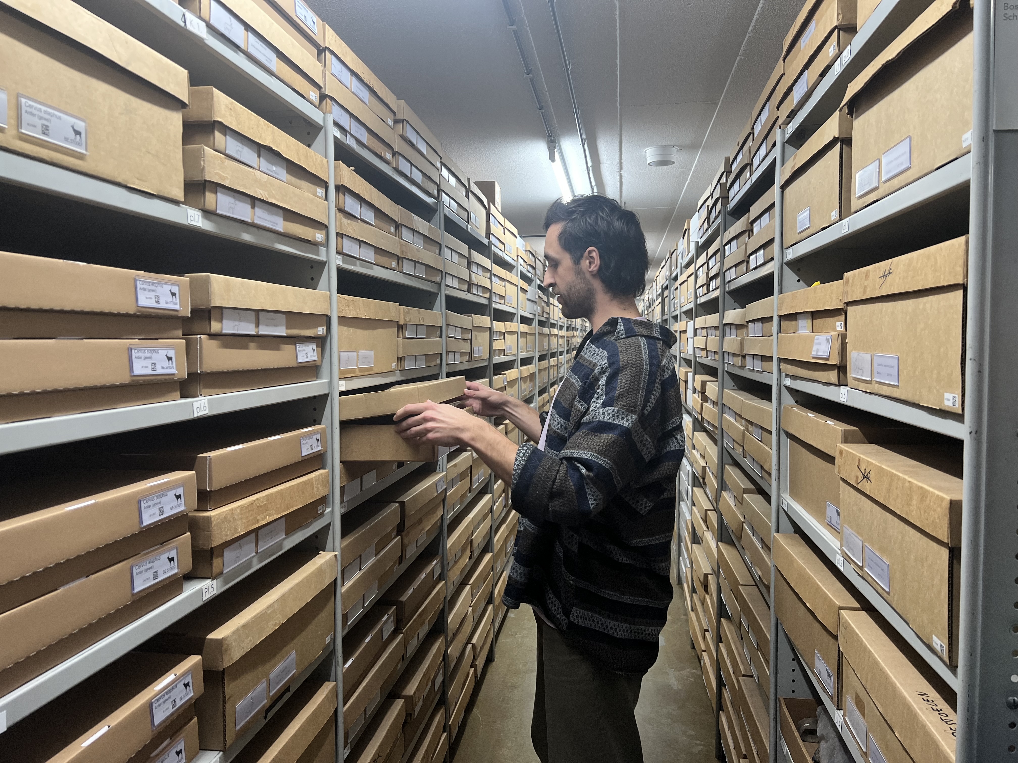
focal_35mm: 26
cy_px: 382
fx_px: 765
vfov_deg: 53.1
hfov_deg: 67.3
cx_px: 509
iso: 125
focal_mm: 5.7
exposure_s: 1/100
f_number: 1.5
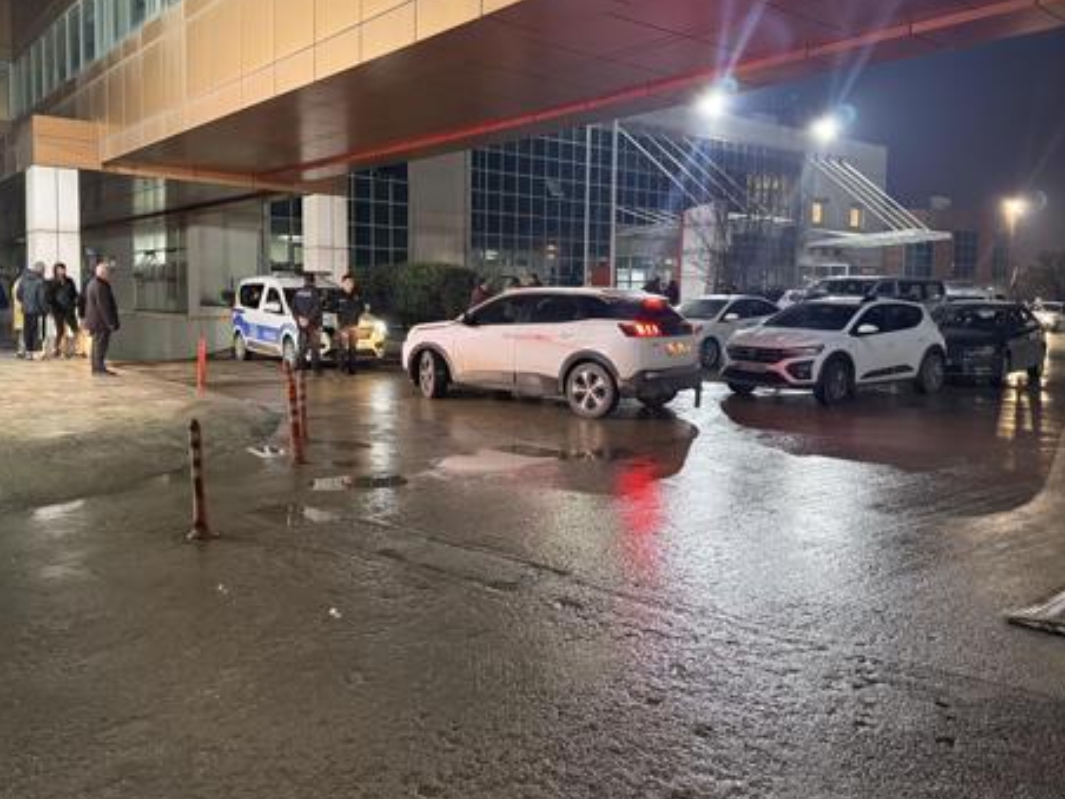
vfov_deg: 48.1
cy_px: 354
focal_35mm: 29
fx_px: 892
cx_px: 523
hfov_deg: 61.7
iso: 640
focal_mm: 6.76
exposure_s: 1/33
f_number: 1.78
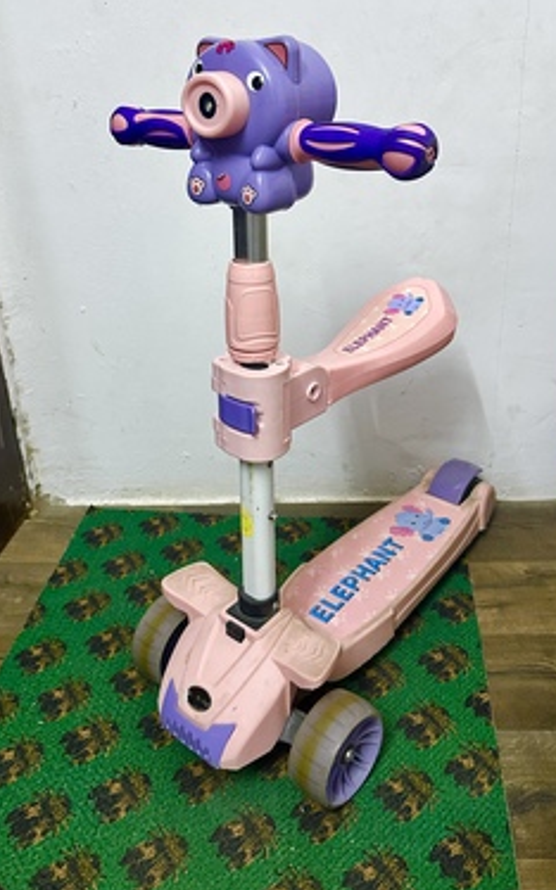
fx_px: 752
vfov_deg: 60.9
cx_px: 272
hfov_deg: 40.6
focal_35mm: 31
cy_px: 367
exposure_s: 1/60
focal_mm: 6.86
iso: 500
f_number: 1.78
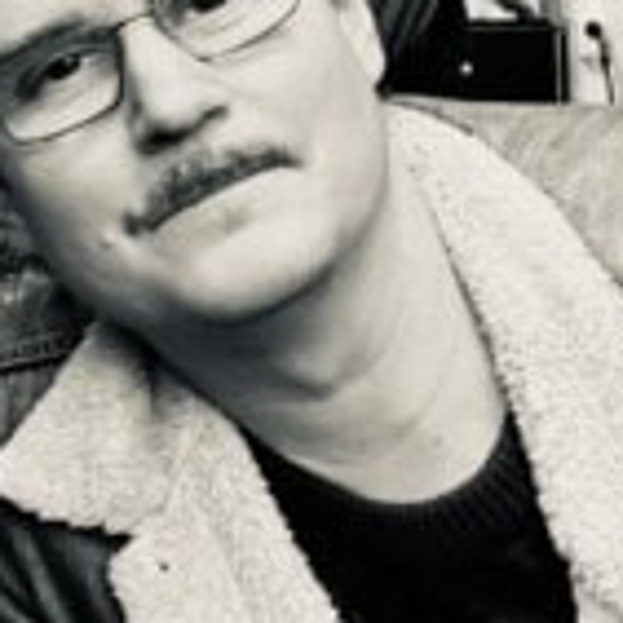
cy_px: -124
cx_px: -22
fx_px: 1975
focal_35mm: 97
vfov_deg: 17.1
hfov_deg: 17.4
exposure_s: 1/50
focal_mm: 2.7
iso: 250
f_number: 2.2
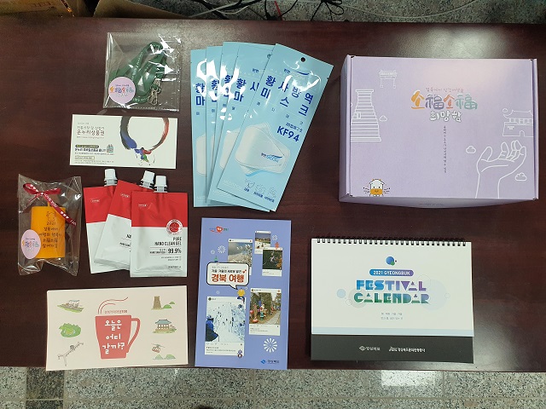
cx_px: 273
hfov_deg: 67.3
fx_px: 410
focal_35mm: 26
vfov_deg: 53.1
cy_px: 204
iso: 160
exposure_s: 1/120
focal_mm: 4.3
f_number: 2.4
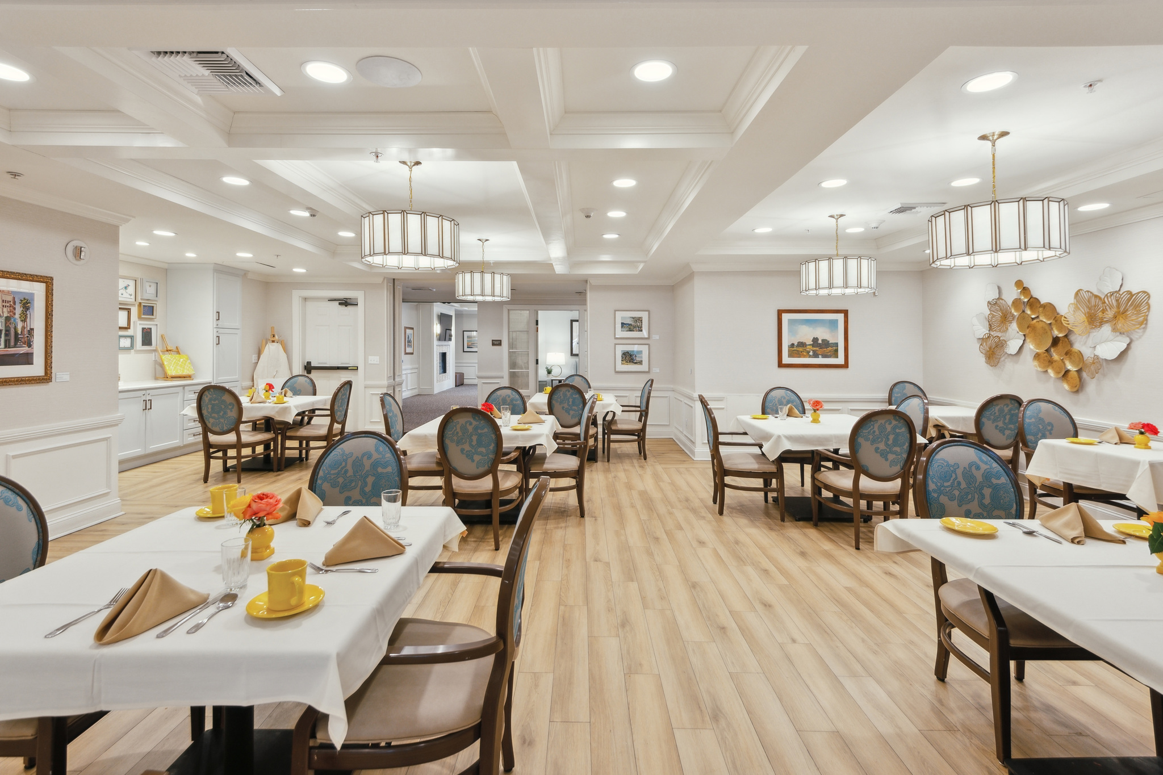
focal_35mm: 16
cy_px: 388
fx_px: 517
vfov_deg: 73.7
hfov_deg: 96.7
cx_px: 582
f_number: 8
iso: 640
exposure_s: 1/15
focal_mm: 16
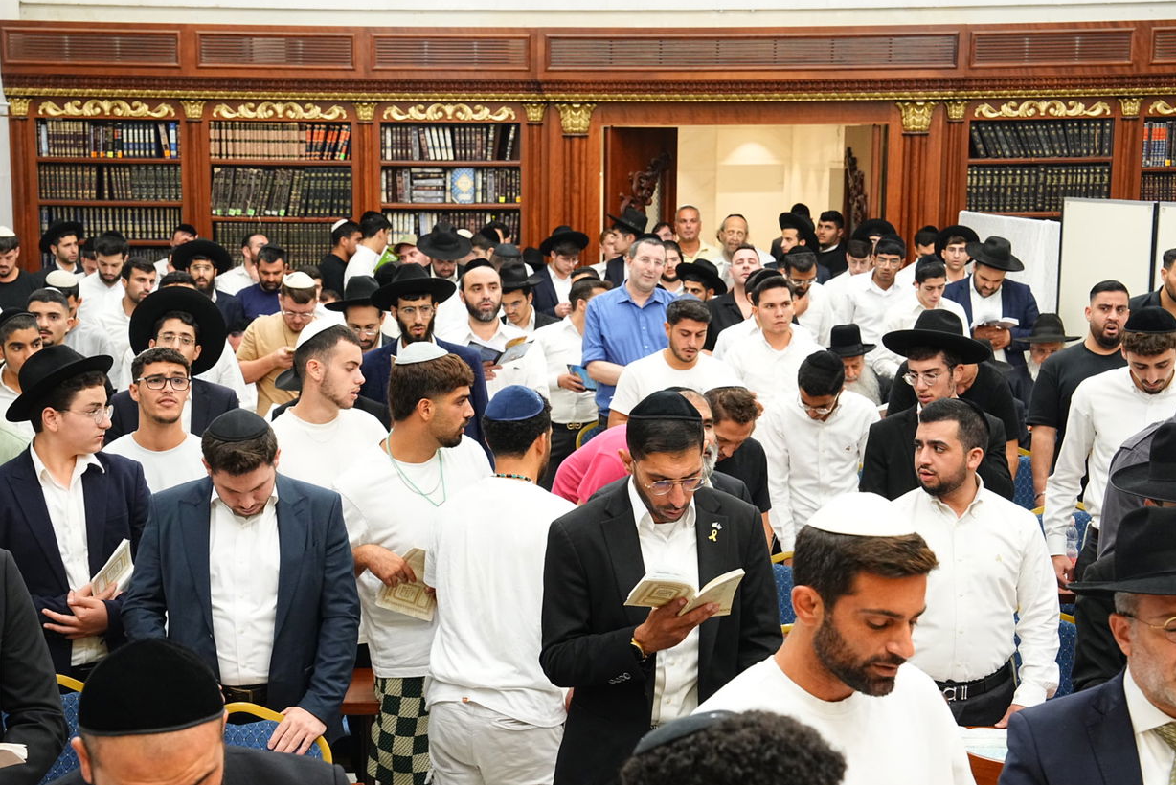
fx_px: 2124
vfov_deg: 20.9
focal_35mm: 65
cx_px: 516
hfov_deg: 30.9
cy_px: 443
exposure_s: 1/125
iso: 3200
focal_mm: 57
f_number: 8
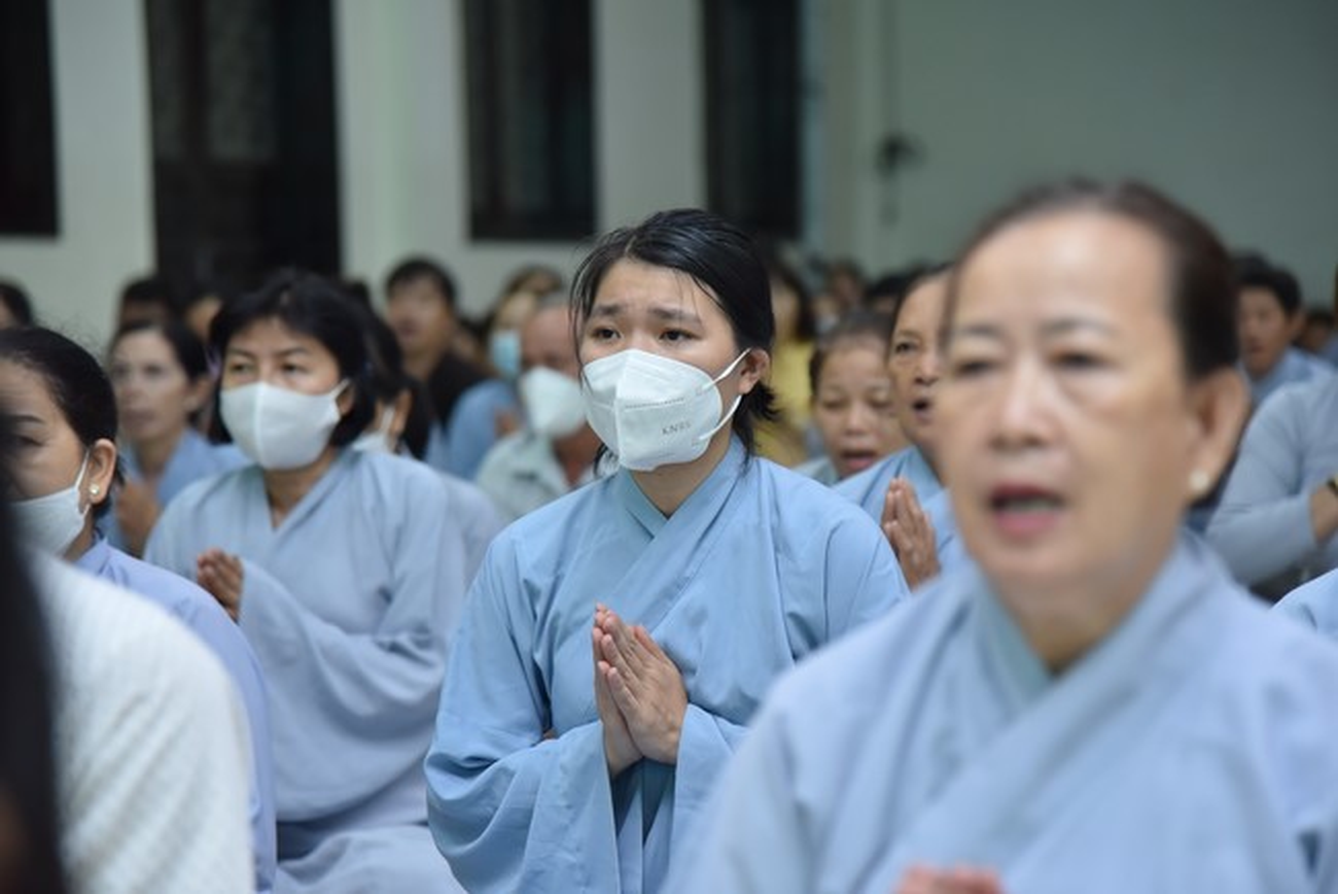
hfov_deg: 17.1
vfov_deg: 11.4
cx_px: 669
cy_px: 447
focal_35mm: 120
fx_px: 4462
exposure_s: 1/100
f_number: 4
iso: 1250
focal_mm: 120
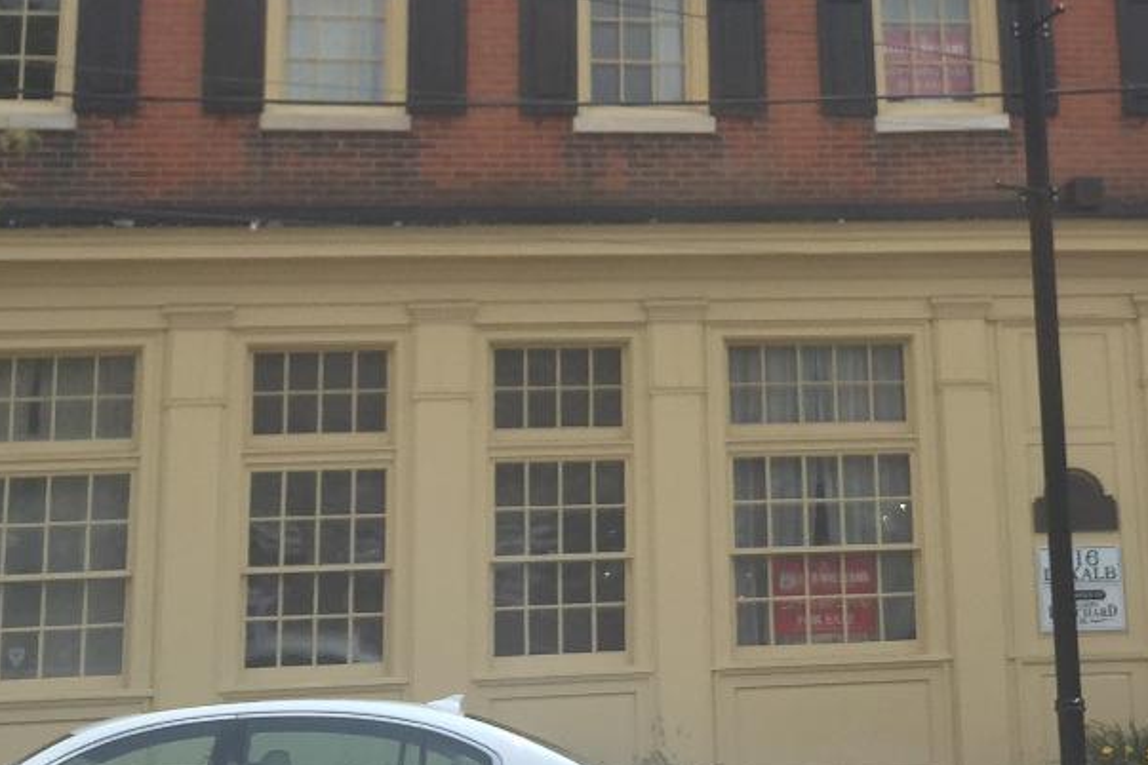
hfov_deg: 27.9
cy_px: -84
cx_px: 756
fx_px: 2296
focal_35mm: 72
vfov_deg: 18.2
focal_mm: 4.15
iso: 32
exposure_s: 1/1412
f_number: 2.2
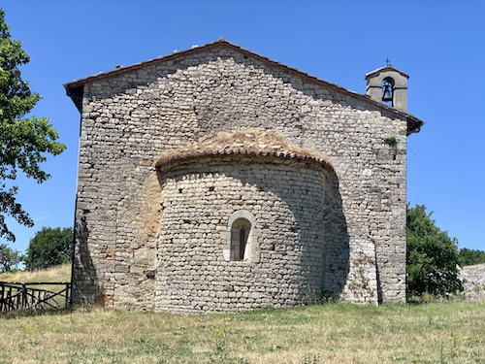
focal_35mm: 52
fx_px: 729
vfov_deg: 28.0
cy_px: 182
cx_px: 242
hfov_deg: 36.8
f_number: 2.4
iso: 16
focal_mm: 6
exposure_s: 1/1065
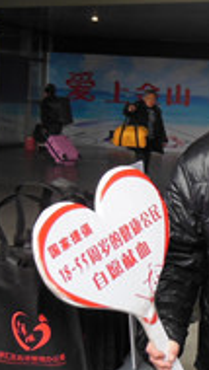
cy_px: 241
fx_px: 984
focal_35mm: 100
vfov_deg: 21.3
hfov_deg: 11.8
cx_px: 262
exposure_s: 1/40
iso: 125
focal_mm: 5.2
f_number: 3.7
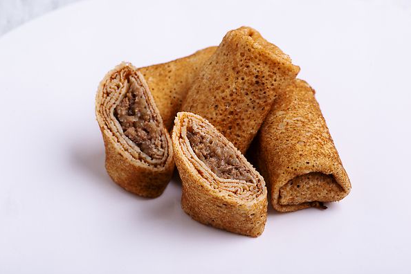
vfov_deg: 12.9
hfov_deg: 19.3
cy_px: 138
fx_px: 1210
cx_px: 206
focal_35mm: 106
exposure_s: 1/125
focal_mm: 105
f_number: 13
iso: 100
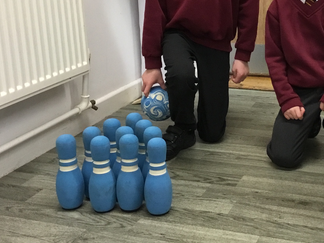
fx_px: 543
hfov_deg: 32.5
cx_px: 251
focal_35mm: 58
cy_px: 64
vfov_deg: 25.0
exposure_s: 1/33
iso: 200
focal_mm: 3.3
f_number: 2.4
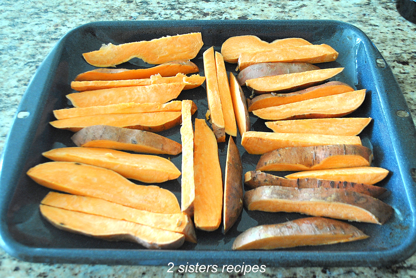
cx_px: 208
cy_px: 139
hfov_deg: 53.1
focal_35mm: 36
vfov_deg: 37.0
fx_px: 416
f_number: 4
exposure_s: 1/8
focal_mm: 24
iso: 400
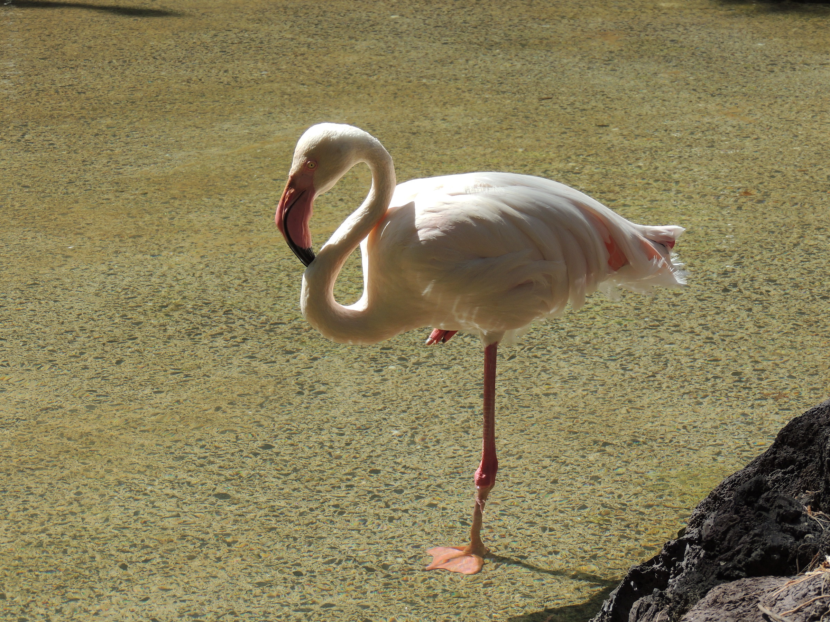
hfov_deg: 14.6
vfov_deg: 11.0
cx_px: 415
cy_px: 311
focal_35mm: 135
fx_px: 3237
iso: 100
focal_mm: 24
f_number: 5.4
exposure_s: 1/320
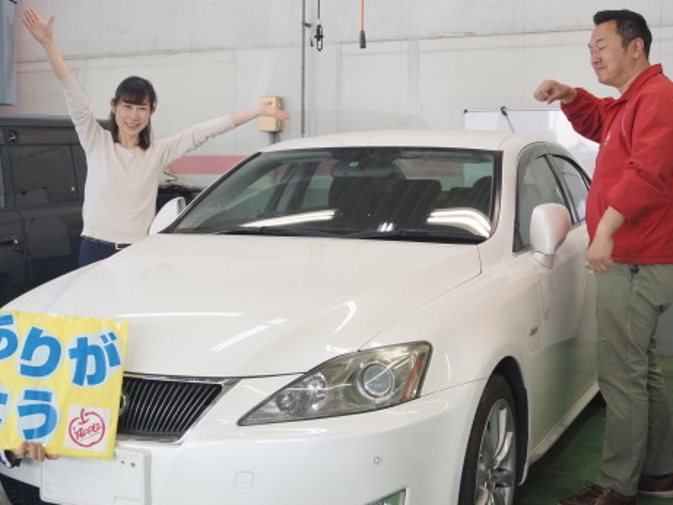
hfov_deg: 36.6
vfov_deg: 28.0
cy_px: 271
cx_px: 261
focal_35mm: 52
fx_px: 1011
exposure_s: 1/160
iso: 800
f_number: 4
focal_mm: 26
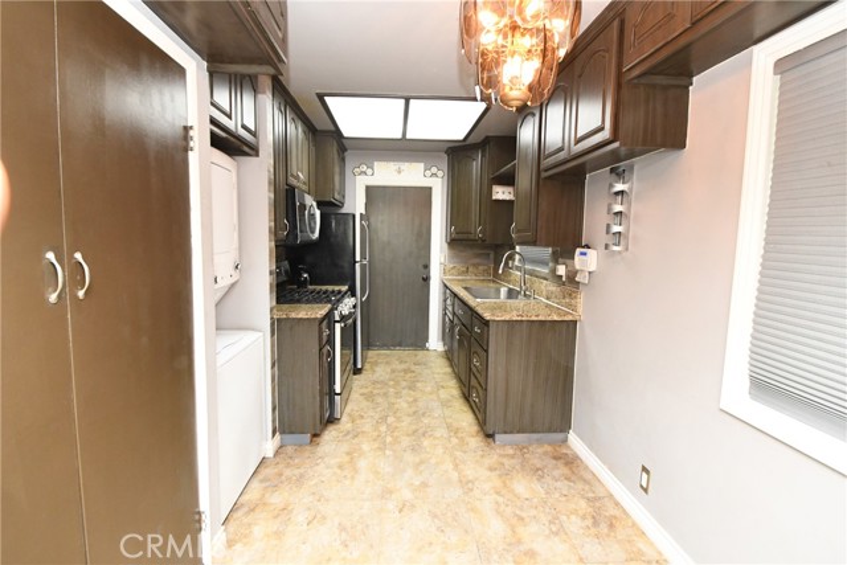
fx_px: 377
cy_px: 282
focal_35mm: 16
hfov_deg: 96.7
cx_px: 424
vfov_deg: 73.8
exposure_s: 1/60
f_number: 5.6
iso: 2800
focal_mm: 11
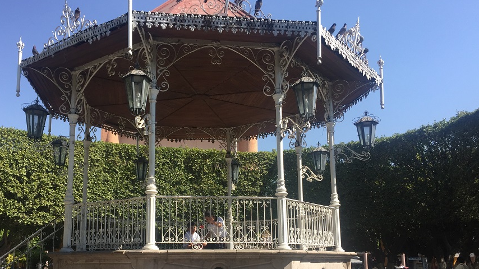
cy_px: 187
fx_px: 470
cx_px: 205
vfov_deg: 31.6
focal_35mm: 37
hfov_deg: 53.8
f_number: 2.2
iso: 32
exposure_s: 1/1099
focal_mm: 4.15
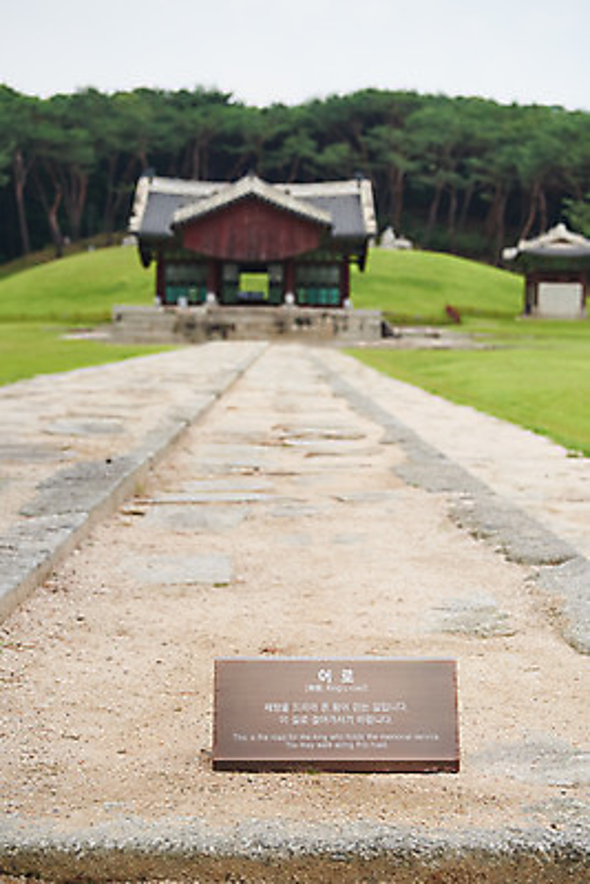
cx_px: 295
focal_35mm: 60
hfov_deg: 22.6
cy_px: 442
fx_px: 1474
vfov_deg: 33.4
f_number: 5.6
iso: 1000
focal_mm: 60
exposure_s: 1/4000
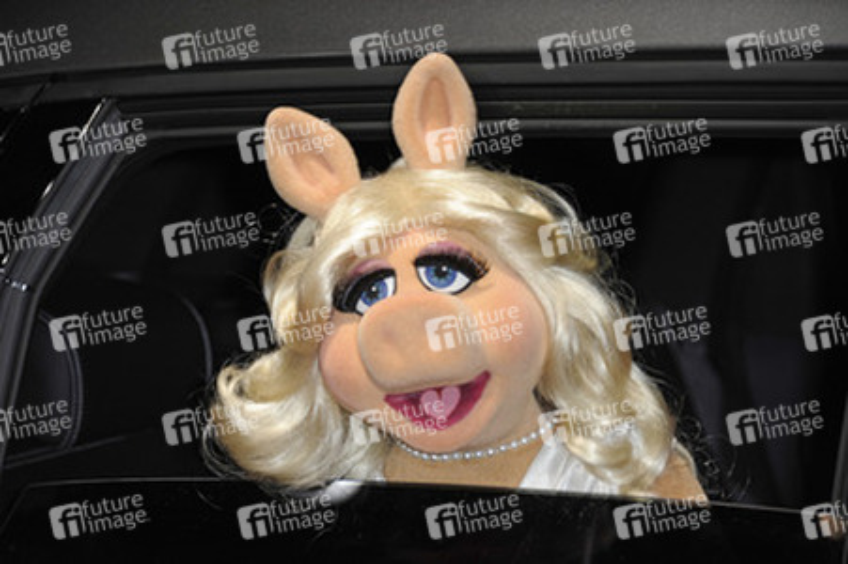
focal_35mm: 230
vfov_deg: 6.0
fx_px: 5414
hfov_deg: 9.0
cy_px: 282
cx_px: 424
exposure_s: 1/160
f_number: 6.3
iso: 1000
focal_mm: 230
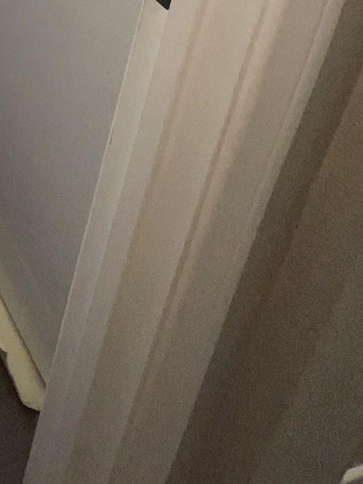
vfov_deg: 31.3
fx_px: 573
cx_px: -189
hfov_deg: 25.7
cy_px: -189
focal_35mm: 41
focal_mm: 1.57
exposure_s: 1/283
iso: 25
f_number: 1.8
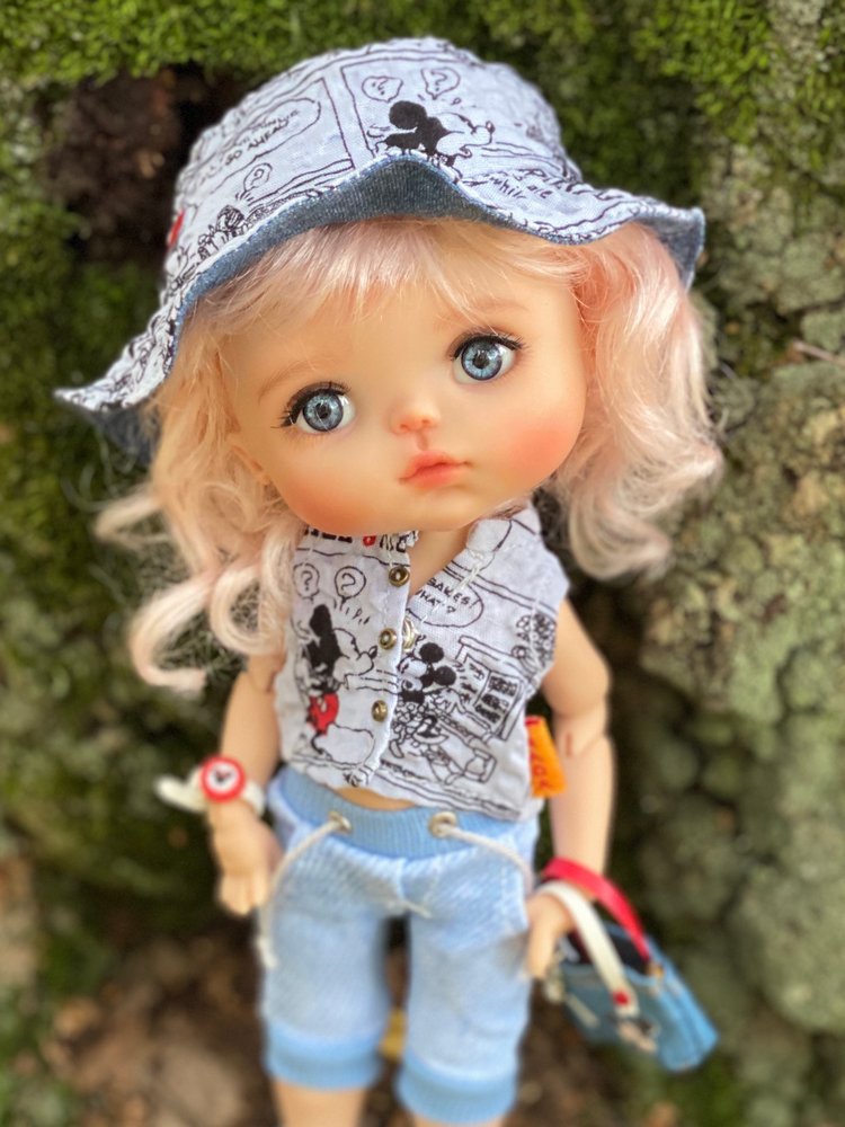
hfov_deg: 28.0
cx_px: 422
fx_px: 1692
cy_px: 564
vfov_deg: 36.8
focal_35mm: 52
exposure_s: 1/122
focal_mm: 6
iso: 160
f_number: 2
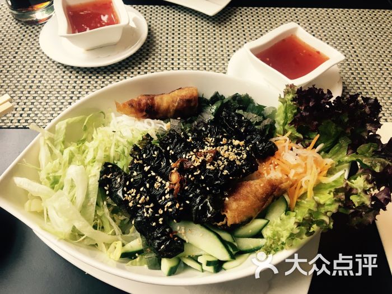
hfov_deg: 61.7
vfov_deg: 48.2
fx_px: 328
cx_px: 196
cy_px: 147
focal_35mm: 29
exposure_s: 1/33
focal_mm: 4.15
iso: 40
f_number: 2.2
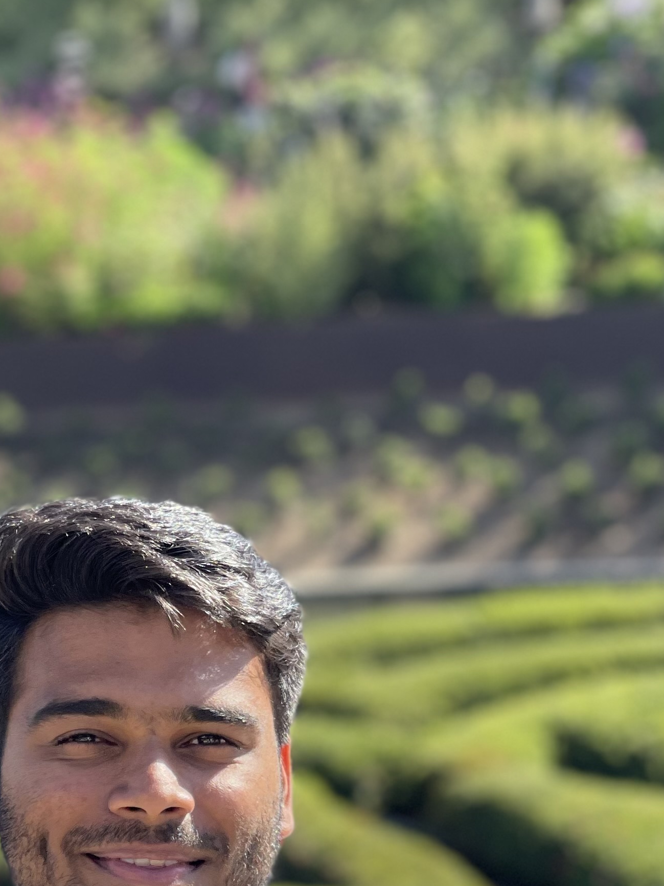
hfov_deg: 9.9
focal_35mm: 149
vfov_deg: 13.0
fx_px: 3811
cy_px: 993
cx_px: 99
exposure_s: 1/421
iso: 32
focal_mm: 7.5
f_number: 2.2
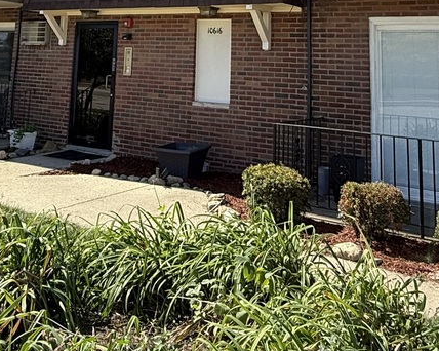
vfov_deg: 29.3
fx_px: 597
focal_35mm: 46
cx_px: 175
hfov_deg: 40.2
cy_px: -42
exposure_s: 1/694
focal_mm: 2.22
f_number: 2.2
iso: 64
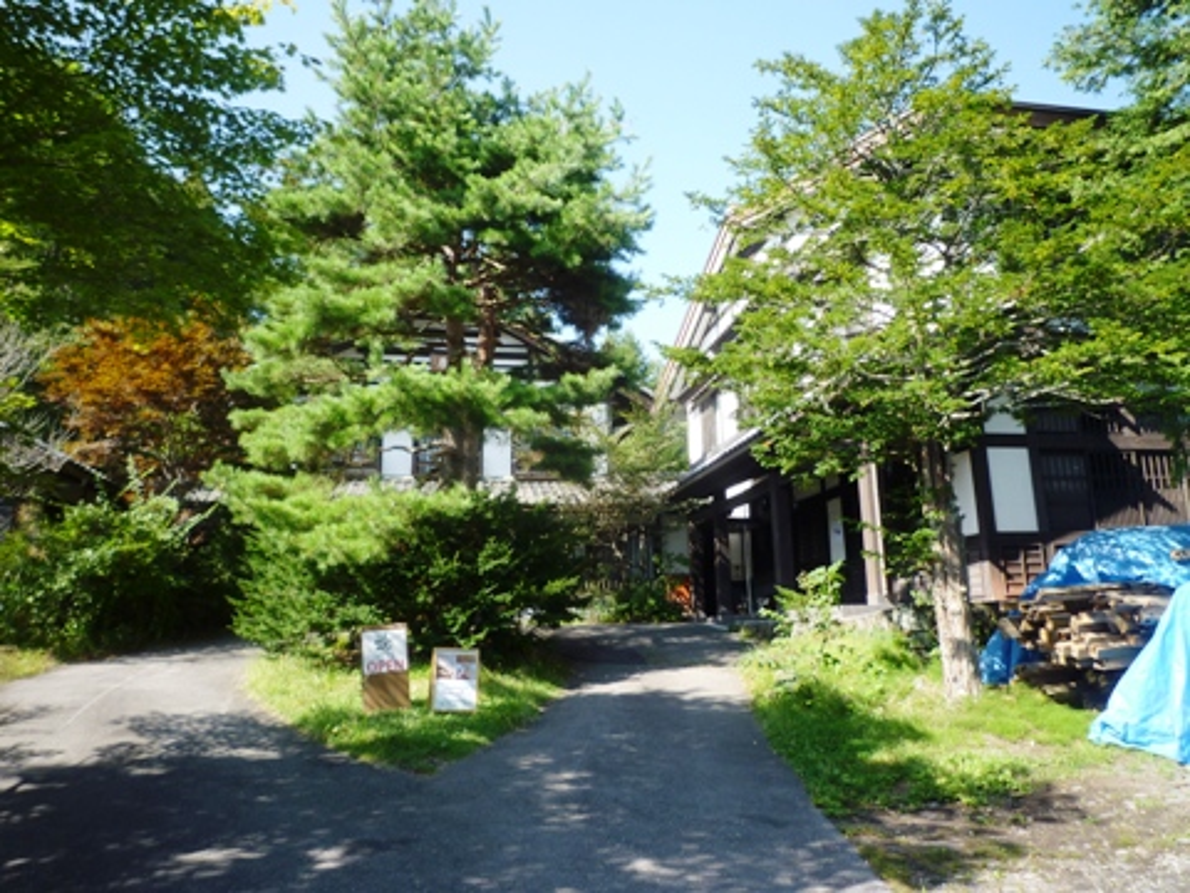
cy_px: 446
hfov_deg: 69.4
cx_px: 595
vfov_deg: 54.9
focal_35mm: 25
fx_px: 859
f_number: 2.8
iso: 80
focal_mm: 4.4
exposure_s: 1/250
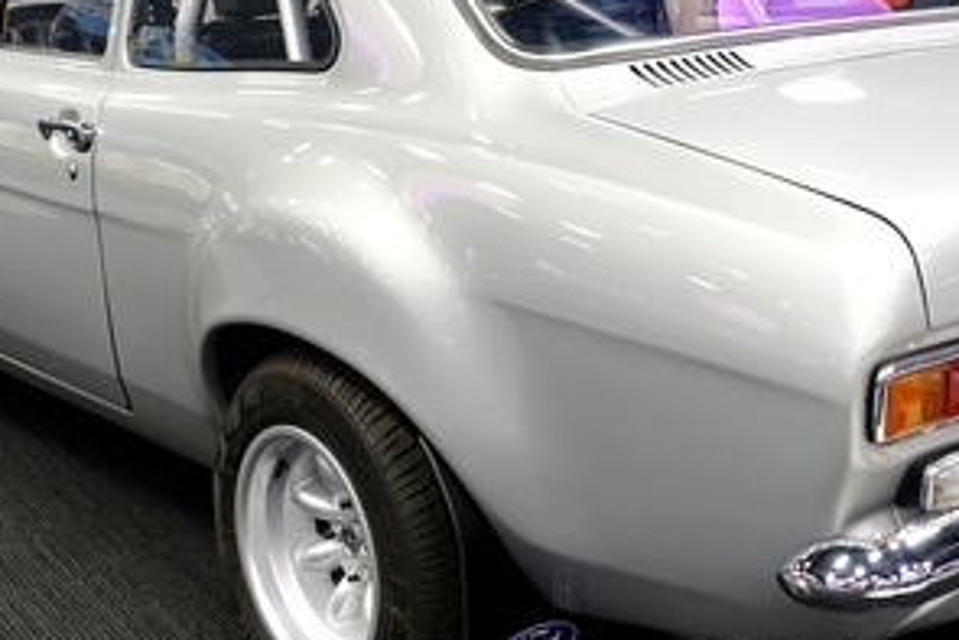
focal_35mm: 63
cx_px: 588
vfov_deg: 21.5
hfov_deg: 31.8
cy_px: 218
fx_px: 1679
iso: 400
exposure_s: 1/40
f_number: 2.5
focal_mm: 11.45
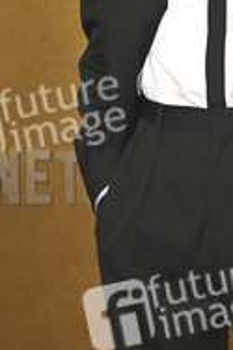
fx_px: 1945
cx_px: 233
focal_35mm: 200
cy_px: 28
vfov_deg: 10.2
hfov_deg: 6.8
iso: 2500
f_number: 5.6
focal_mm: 94
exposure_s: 1/320
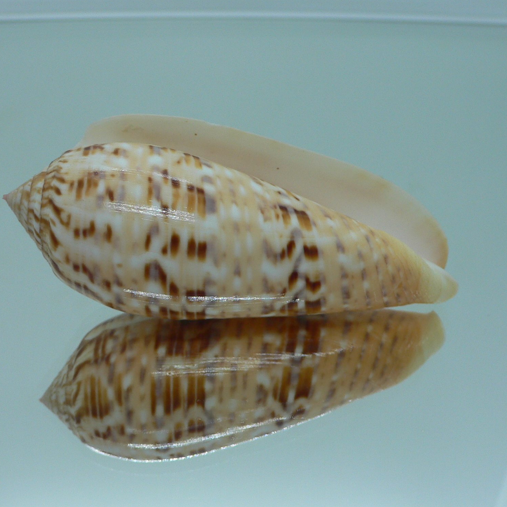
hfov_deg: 40.0
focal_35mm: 42
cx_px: 221
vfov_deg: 40.0
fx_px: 696
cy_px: 249
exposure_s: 1/60
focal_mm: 4.6
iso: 80
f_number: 2.8
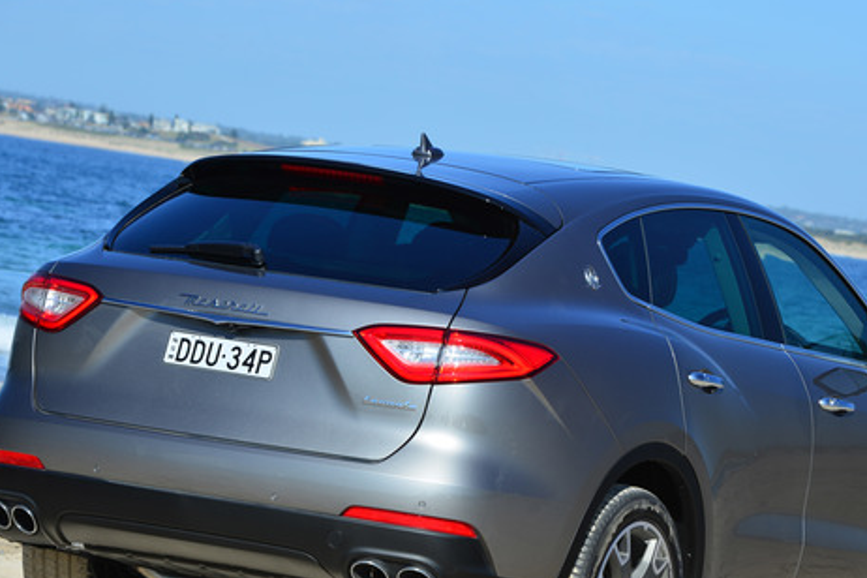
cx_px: 529
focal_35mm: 187
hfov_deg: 11.0
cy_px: 376
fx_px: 4503
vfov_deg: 7.3
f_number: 16
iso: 100
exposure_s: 1/80
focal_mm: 135
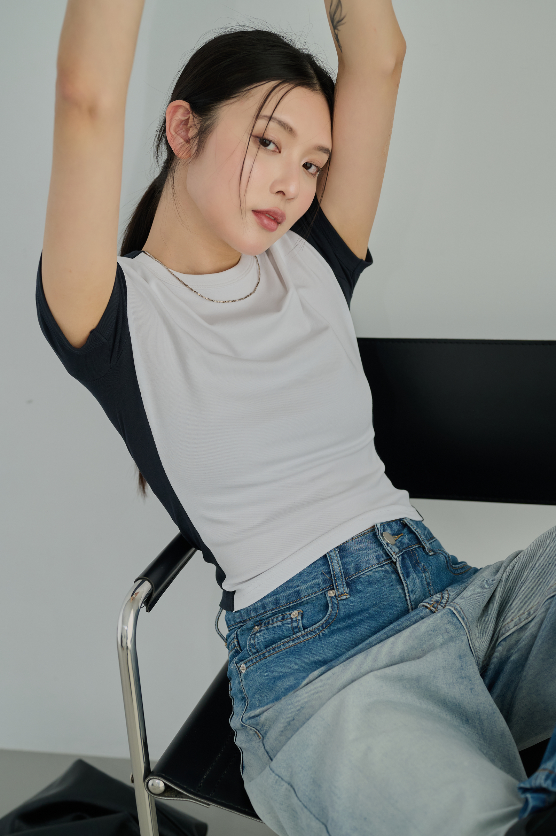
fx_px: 1160
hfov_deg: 27.0
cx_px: 278
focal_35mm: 50
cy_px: 418
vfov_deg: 39.6
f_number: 3.5
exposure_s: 1/160
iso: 1000
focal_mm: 50
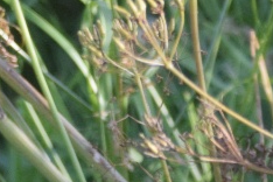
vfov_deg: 0.4
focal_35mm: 3080
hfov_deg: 0.7
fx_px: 23355
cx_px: -518
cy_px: 79
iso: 1600
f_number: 5.6
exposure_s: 1/1250
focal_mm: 300
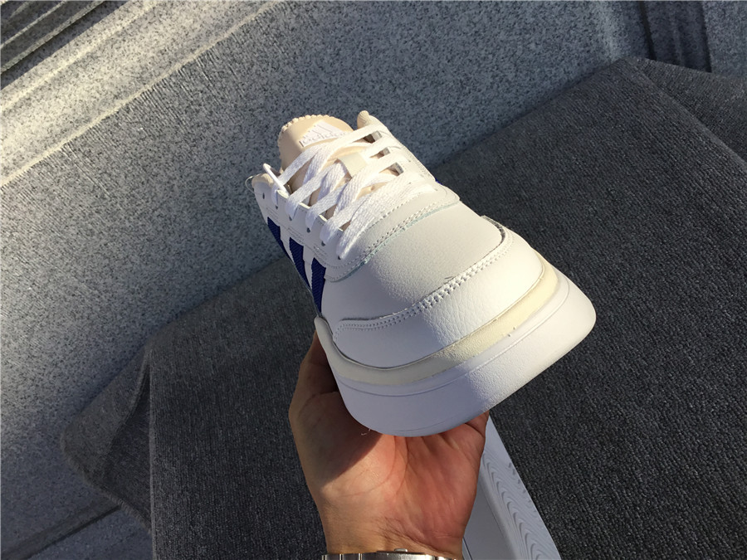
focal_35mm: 31
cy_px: 280
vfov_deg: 45.4
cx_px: 374
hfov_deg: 58.4
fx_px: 669
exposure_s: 1/608
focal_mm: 3.3
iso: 25
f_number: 2.4
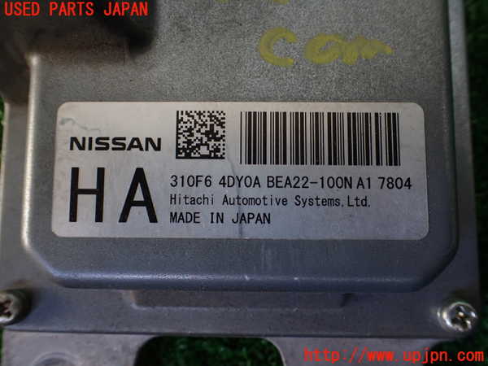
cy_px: 183
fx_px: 423
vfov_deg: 46.8
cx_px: 244
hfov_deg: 60.0
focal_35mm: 30
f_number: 2.3
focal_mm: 5.4
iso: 250
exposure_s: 1/125
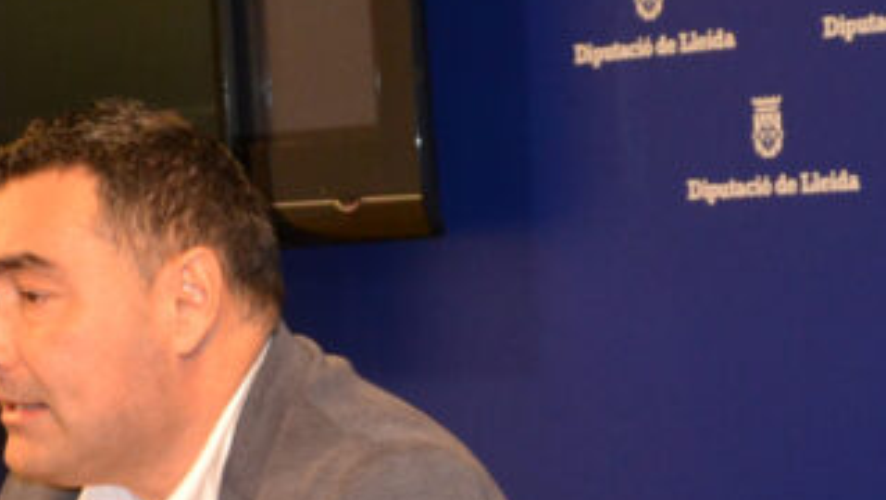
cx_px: 517
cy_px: 531
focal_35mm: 141
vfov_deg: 8.6
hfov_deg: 15.2
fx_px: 3315
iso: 1600
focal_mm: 28
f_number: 4
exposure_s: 1/60
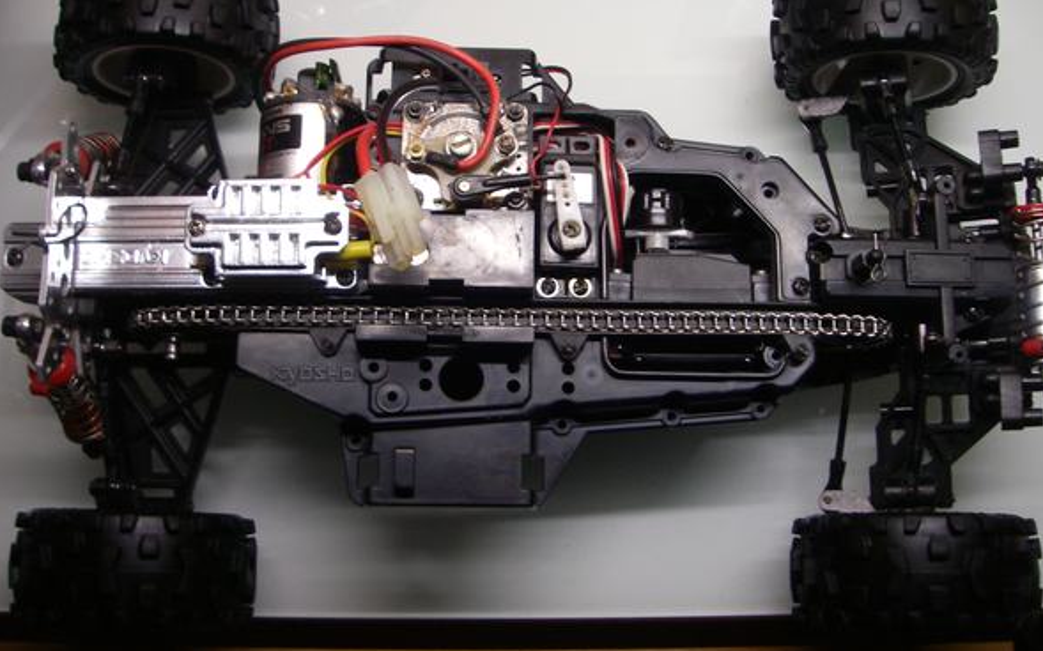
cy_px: 308
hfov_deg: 48.2
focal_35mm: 41
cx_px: 526
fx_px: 1165
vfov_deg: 31.2
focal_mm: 6.3
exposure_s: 1/20
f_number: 3.3
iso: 160
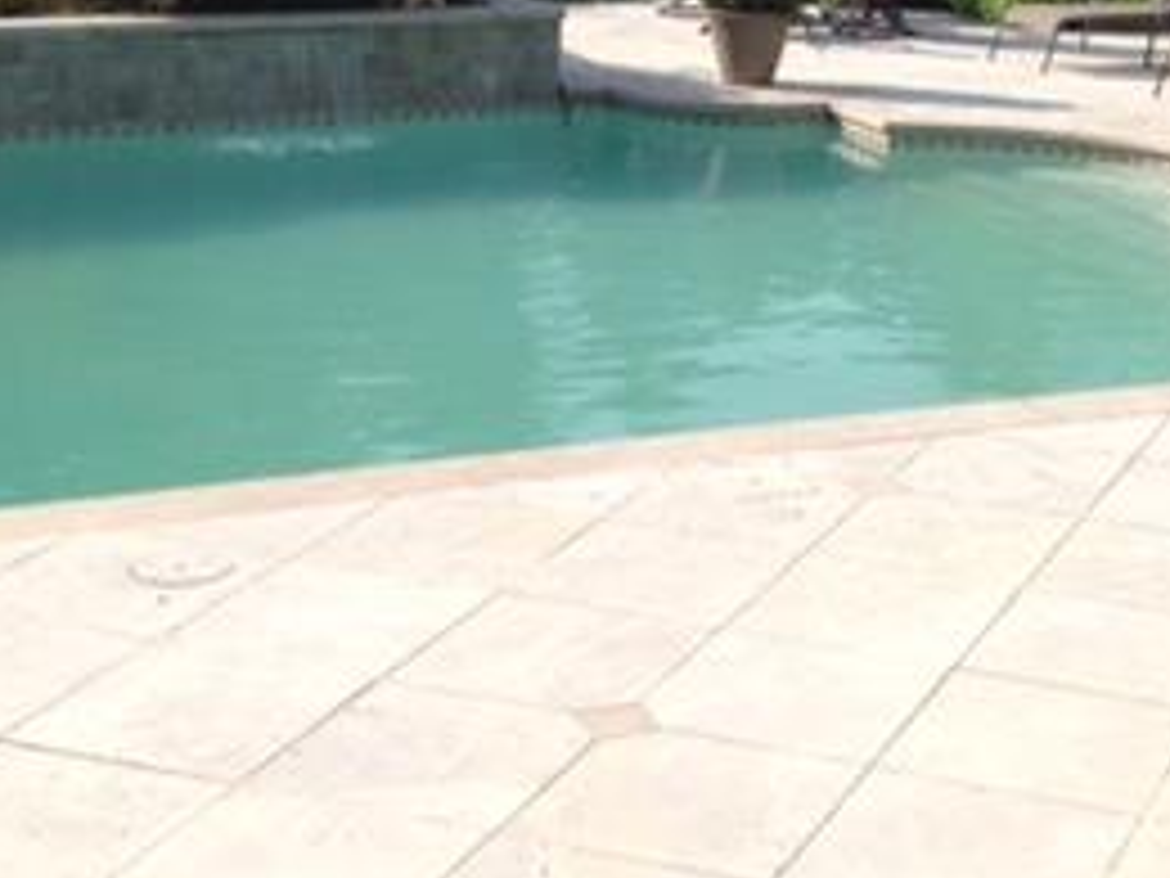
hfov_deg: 22.6
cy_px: 50
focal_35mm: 86
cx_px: 842
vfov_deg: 16.9
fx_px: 2907
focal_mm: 4.28
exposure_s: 1/1592
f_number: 2.4
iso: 50
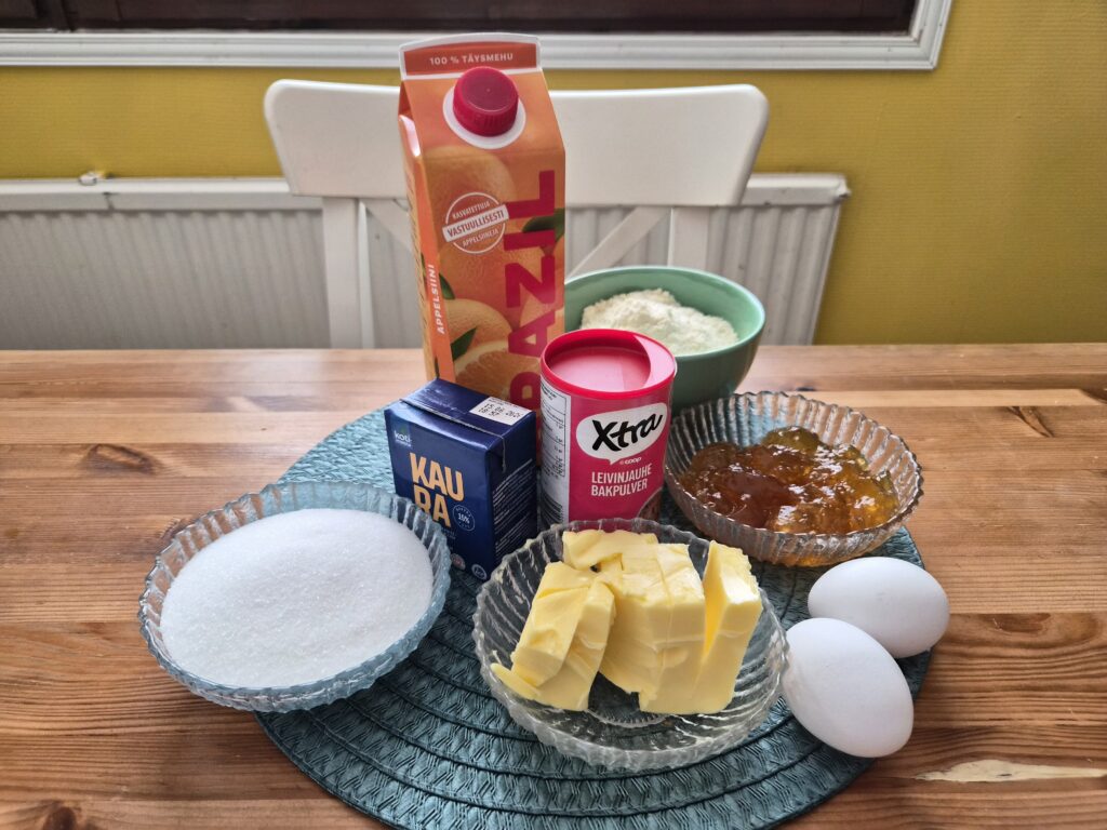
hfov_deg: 73.9
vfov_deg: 58.9
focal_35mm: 23
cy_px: 415
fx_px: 736
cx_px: 554
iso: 200
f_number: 1.8
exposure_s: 1/100
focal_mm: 5.4
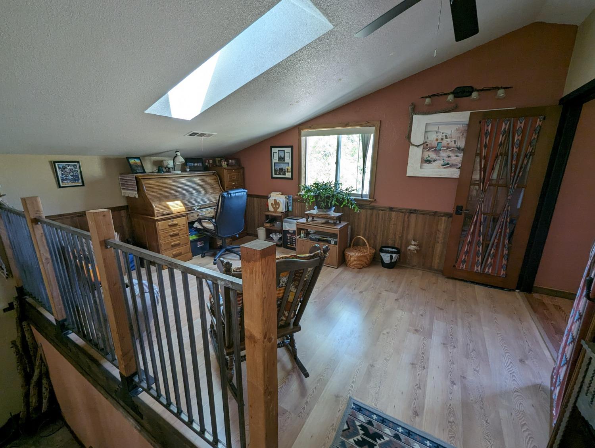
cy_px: 224
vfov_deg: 90.0
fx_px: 224
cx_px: 298
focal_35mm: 13
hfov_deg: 106.1
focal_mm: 1.95
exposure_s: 1/24
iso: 46
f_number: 2.2
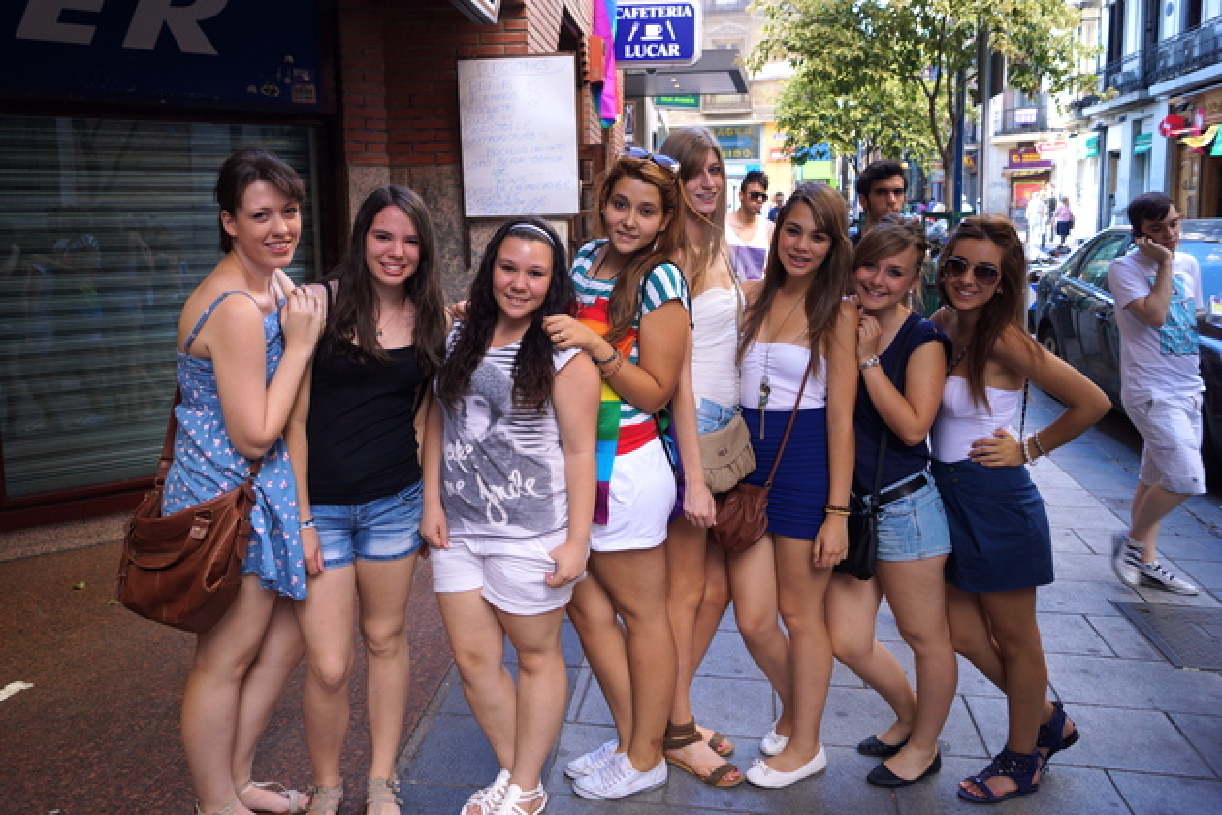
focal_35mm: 27
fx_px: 916
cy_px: 408
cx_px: 611
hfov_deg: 67.4
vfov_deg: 47.9
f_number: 3.5
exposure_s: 1/125
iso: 200
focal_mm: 18
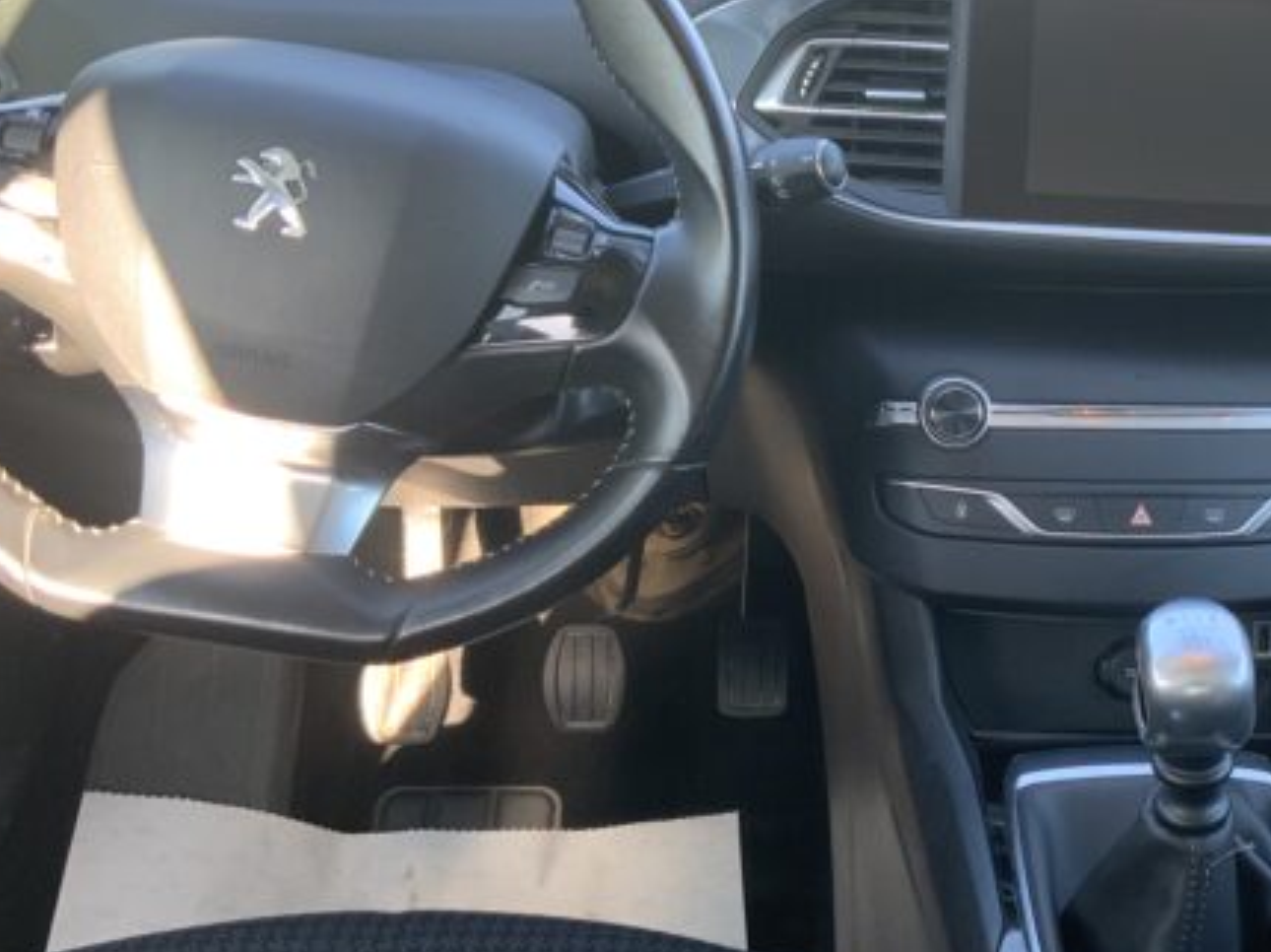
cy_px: 503
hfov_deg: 34.3
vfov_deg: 27.0
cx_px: 1040
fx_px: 1982
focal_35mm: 54
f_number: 1.8
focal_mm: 3
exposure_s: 1/97
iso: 64
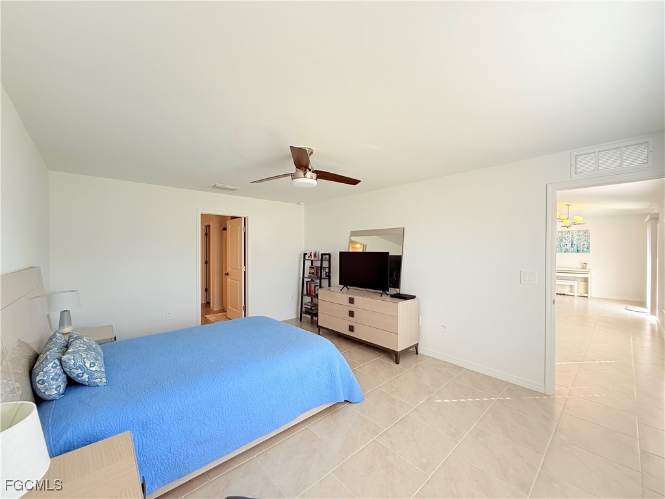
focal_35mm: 14
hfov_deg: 102.1
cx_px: 332
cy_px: 250
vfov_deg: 85.7
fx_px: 269
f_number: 2.2
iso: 80
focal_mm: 2.22
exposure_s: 1/99
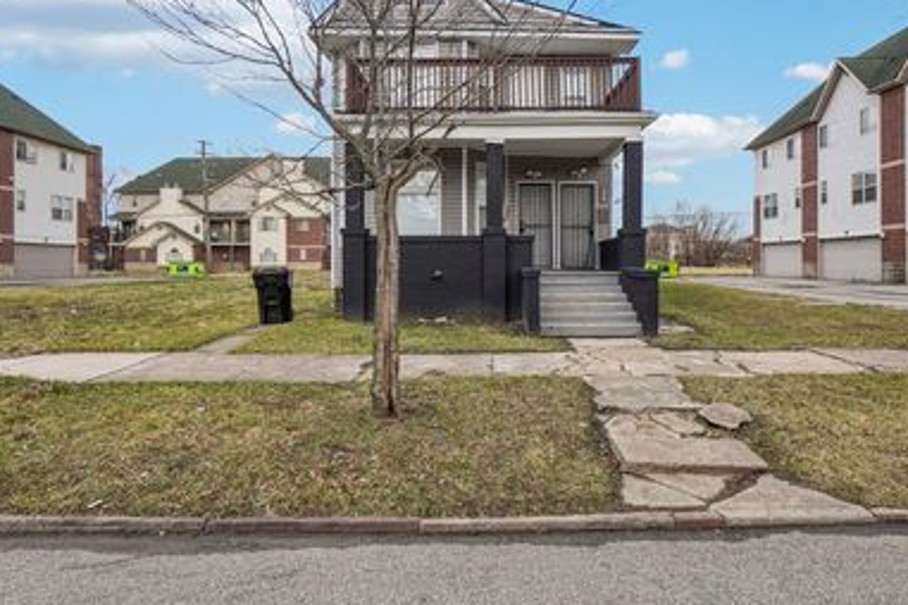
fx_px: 546
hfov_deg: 79.3
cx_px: 489
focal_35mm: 22
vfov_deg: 57.8
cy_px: 266
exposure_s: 1/125
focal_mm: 11
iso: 100
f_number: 8
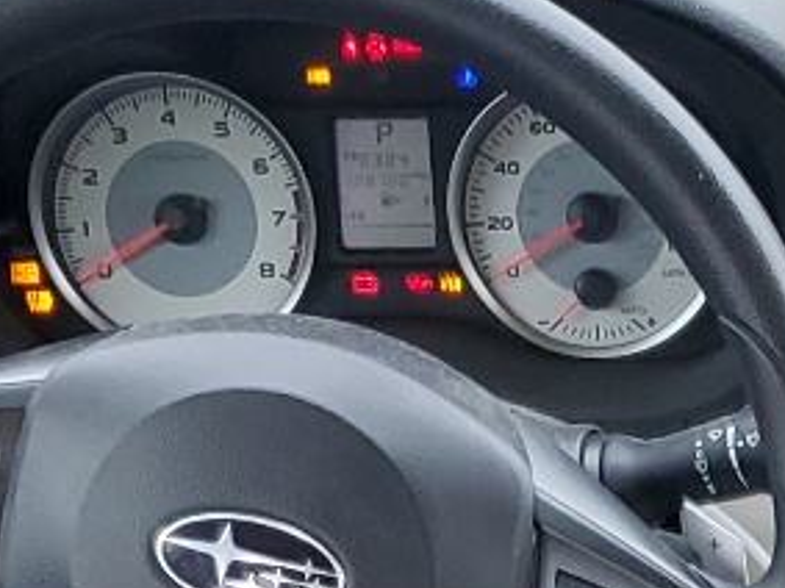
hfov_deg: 13.0
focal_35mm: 147
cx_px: 1043
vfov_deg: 9.2
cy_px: 1359
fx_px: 3332
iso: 62
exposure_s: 1/100
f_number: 1.5
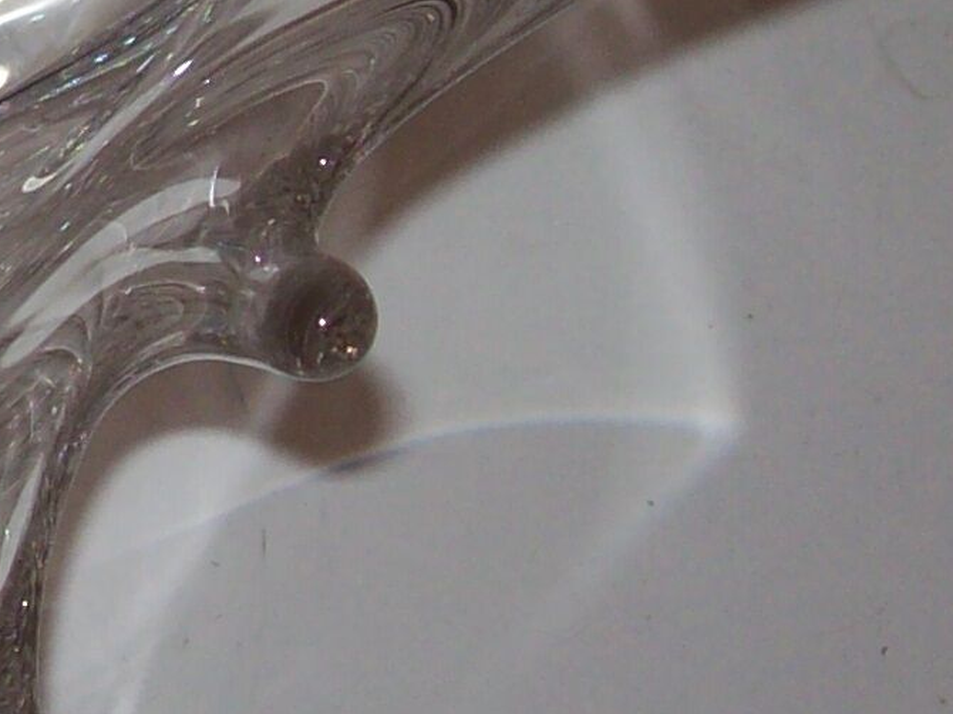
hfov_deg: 12.3
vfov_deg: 9.6
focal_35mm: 153
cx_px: -478
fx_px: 4211
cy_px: 27
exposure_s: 1/64
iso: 80
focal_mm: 6
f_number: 2.7
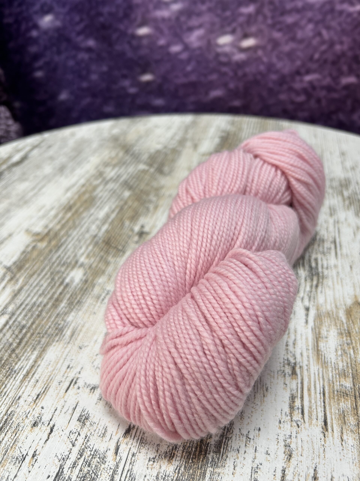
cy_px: 240
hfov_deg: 53.1
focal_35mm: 26
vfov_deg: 67.3
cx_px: 180
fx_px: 361
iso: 100
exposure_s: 1/121
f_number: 1.5
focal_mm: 5.7
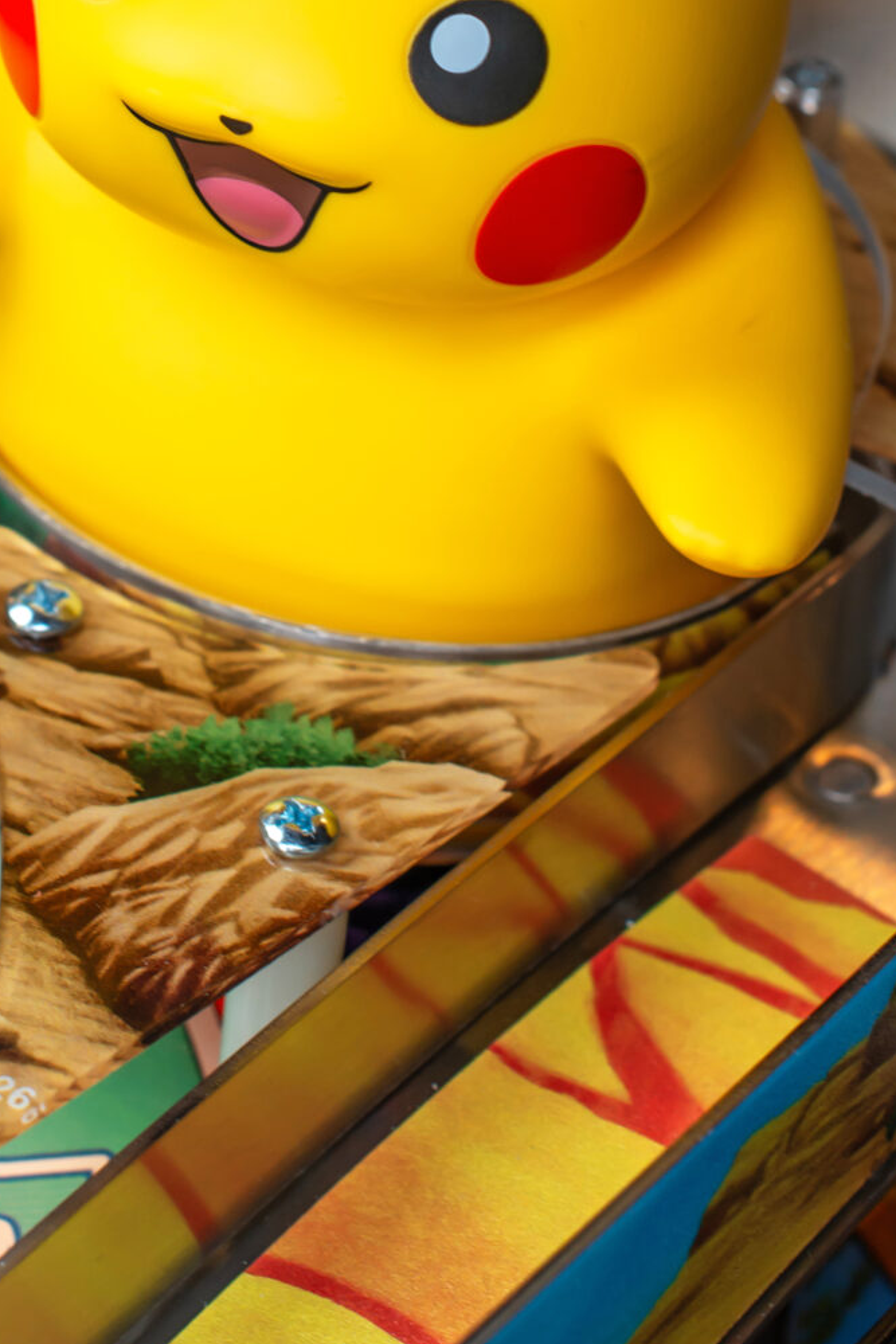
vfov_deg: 15.7
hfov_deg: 10.7
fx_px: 4777
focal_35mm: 128
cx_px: 332
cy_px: 42
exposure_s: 1/80
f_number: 6.3
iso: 320
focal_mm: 50
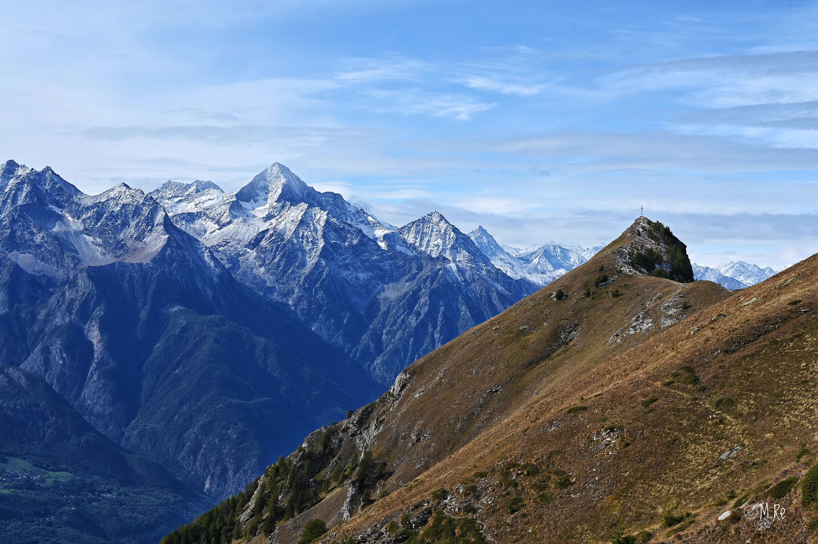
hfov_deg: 28.9
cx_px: 409
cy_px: 272
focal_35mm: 70
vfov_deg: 19.4
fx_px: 1590
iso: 100
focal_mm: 70
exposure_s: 1/160
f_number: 11
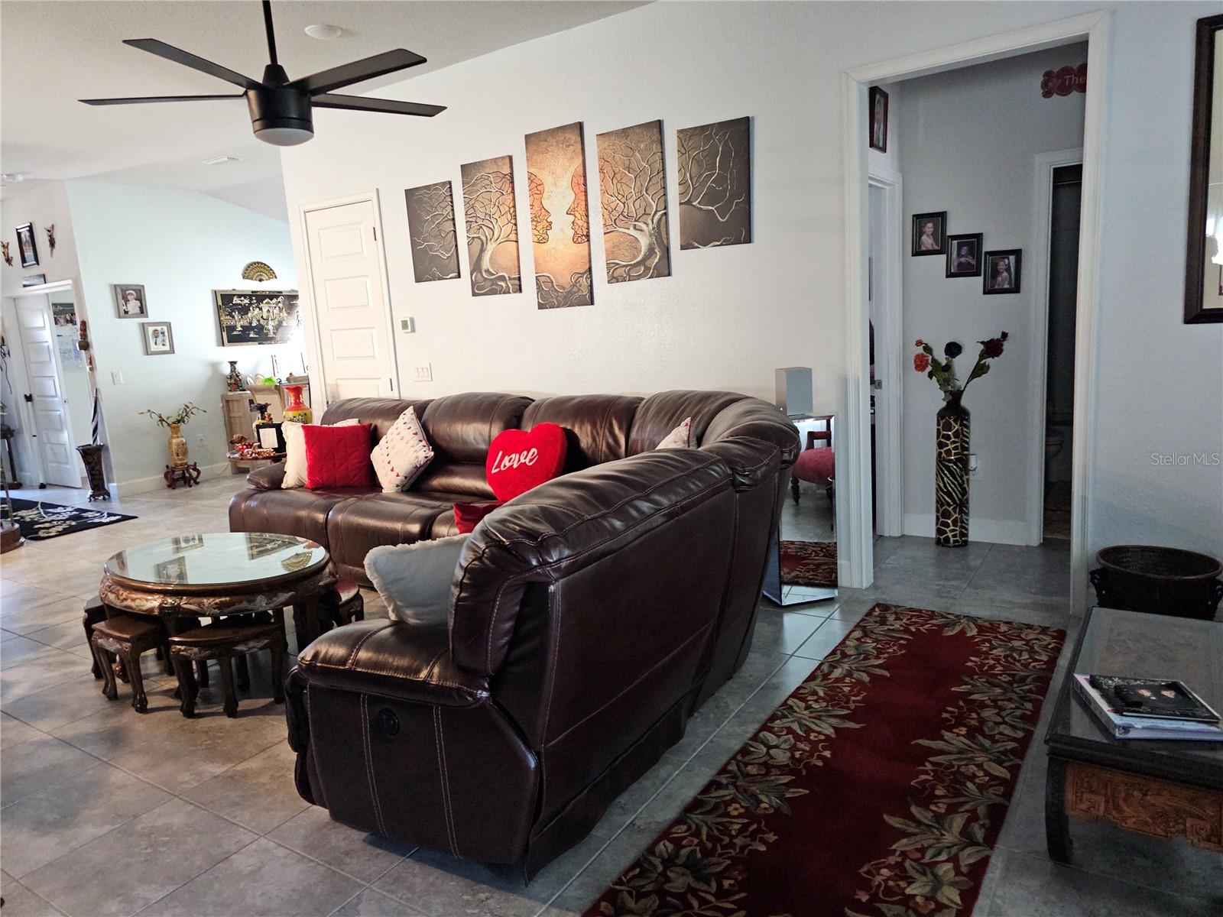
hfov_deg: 73.9
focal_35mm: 23
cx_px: 612
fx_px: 813
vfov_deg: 58.9
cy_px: 458
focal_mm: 6.3
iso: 640
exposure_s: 1/40
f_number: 1.7
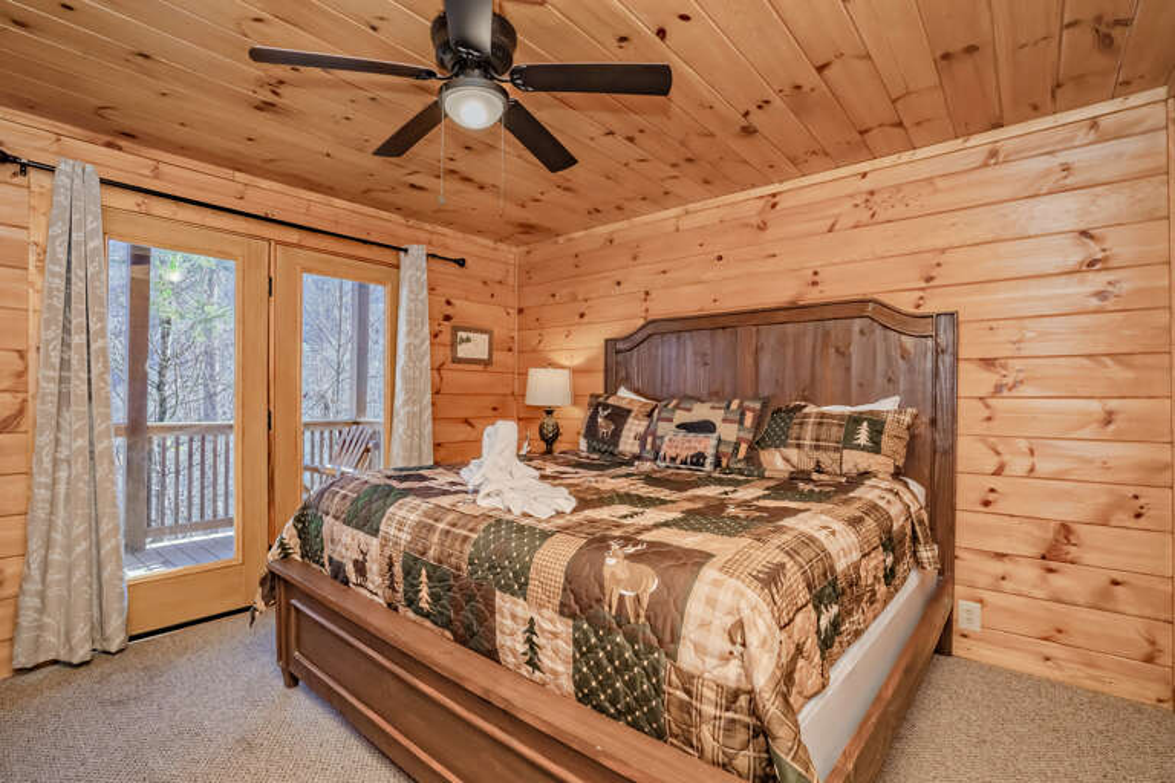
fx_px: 522
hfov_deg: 96.7
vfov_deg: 73.7
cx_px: 588
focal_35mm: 16
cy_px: 392
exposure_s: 1/200
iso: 1600
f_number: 9
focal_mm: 16
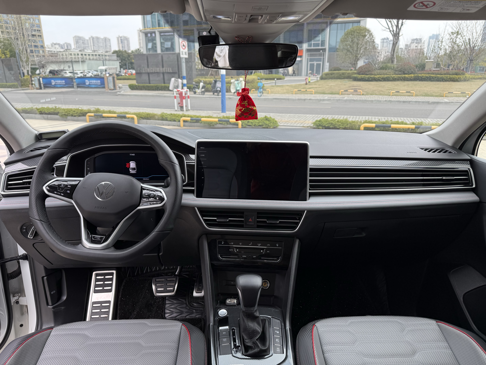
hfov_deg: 71.6
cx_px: 243
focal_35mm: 24
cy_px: 182
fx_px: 337
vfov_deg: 56.8
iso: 80
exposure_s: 1/391
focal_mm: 6.76
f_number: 1.78
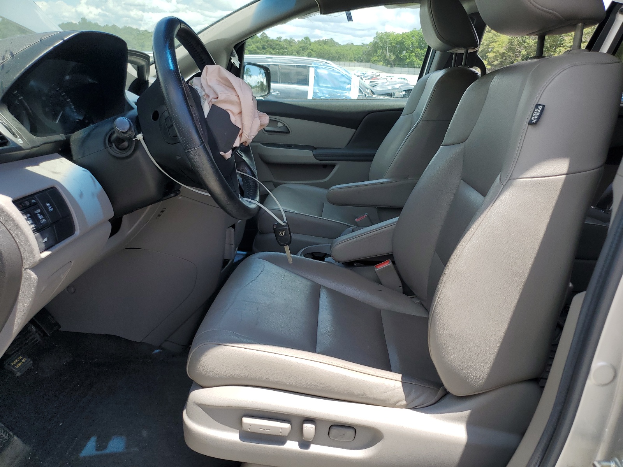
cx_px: 312
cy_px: 234
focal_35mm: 26
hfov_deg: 67.3
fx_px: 468
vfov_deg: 53.1
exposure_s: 1/1250
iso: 50
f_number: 1.5
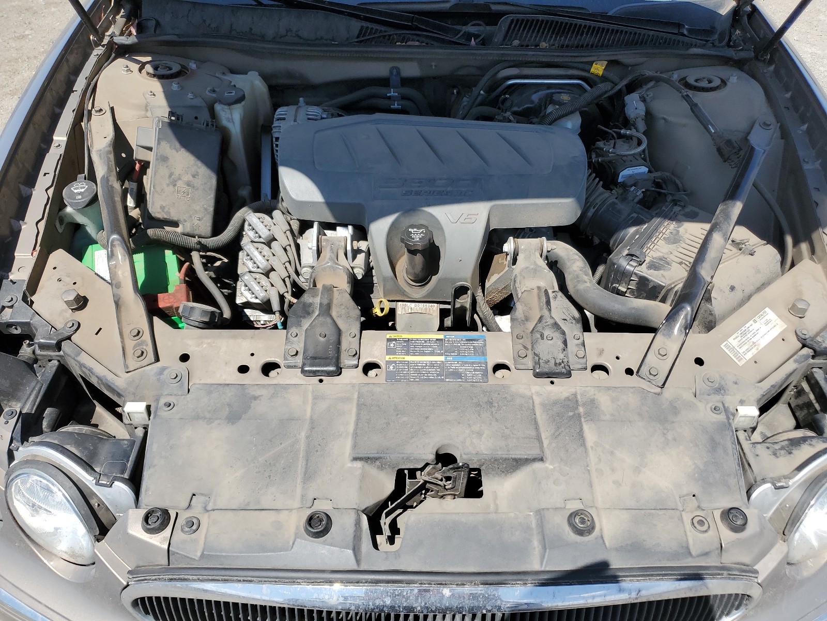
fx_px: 621
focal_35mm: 26
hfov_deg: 67.3
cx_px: 414
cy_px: 310
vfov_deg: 53.1
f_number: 1.5
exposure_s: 1/2500
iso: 50
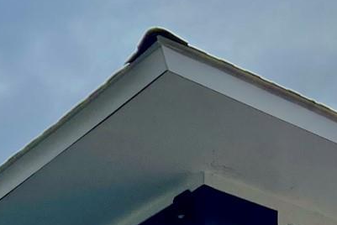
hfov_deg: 14.9
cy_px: 613
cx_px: 151
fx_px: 1293
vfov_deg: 8.7
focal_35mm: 138
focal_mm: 4.25
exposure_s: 1/1258
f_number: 1.8
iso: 32
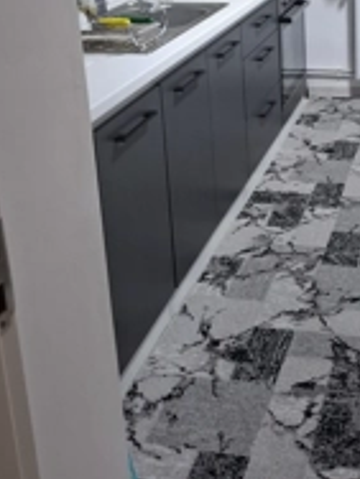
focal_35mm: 49
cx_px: 317
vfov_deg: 36.5
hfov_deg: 28.6
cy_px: 48
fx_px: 679
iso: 250
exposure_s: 1/33
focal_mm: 5.54
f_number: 1.8
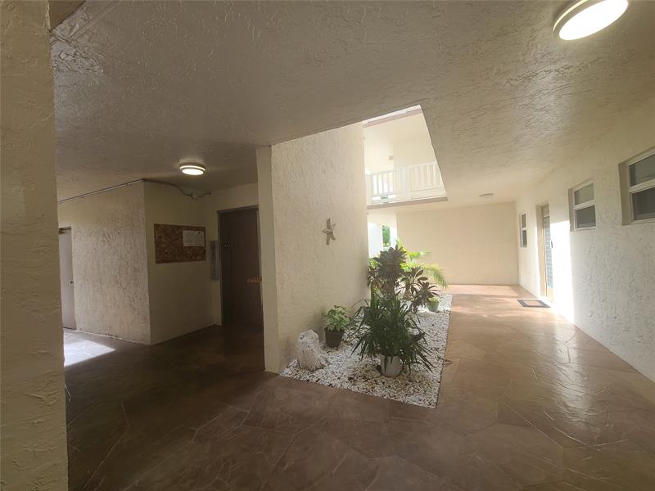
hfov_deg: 106.2
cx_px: 328
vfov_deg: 89.9
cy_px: 246
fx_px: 246
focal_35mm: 13
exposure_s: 1/120
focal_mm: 2.2
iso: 64
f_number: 2.2
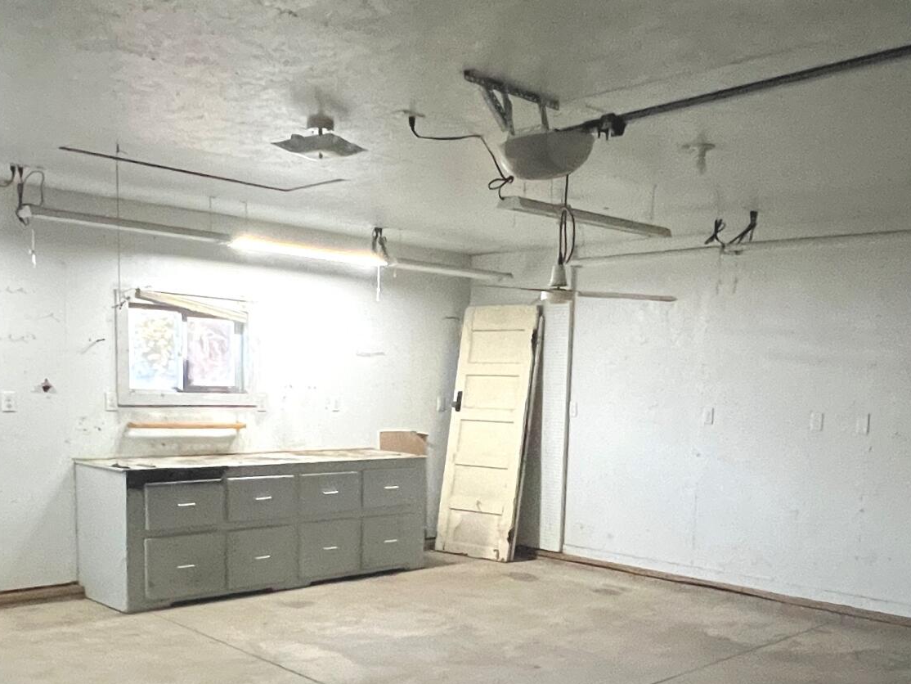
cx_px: 485
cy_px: 515
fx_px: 921
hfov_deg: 52.6
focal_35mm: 35
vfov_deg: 39.6
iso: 800
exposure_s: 1/40
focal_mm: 1.57
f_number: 1.8
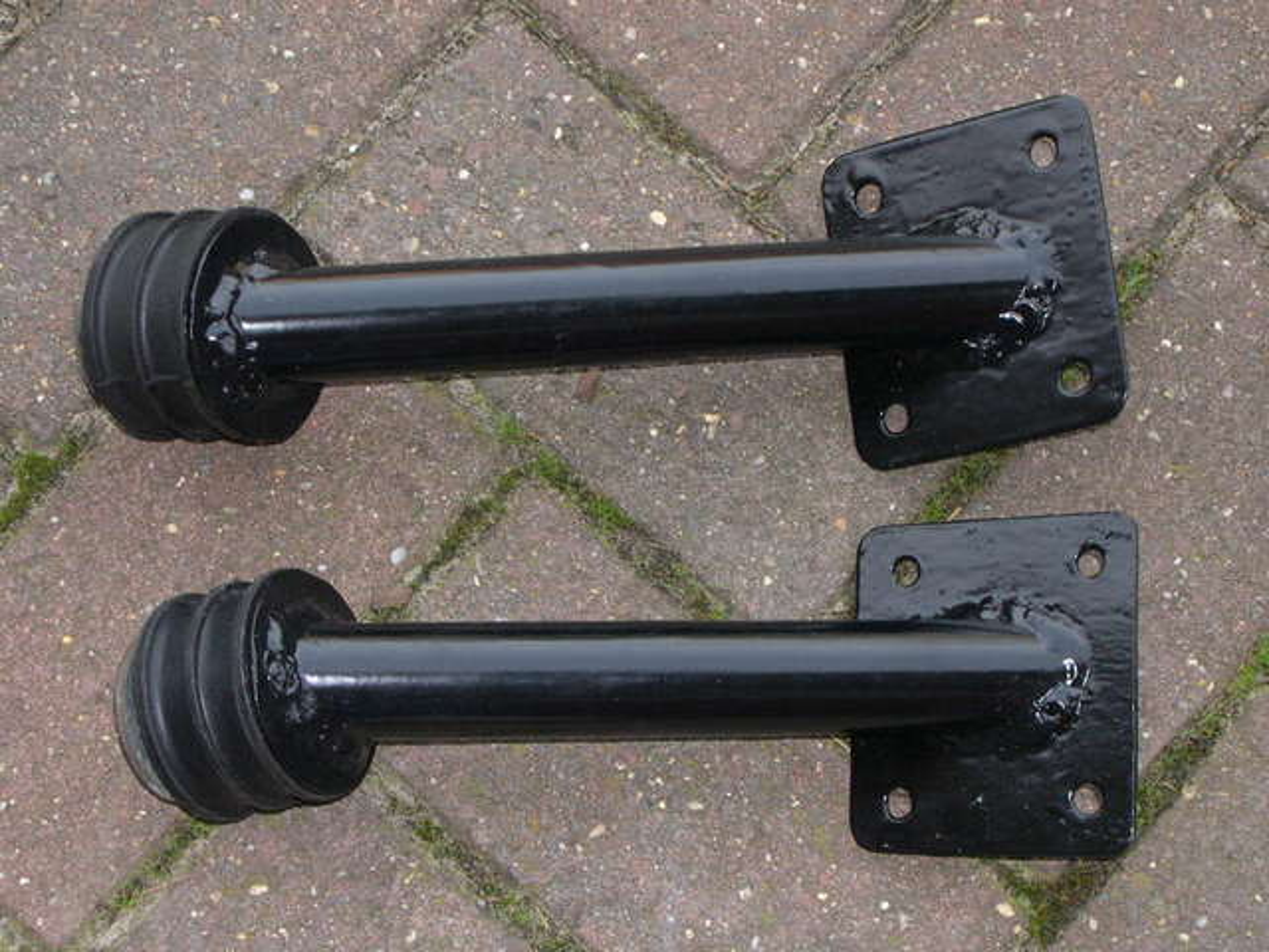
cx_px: 634
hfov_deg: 23.8
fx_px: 3006
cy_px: 476
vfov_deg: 18.0
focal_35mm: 82
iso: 386
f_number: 11.2
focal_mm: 17.4
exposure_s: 1/30
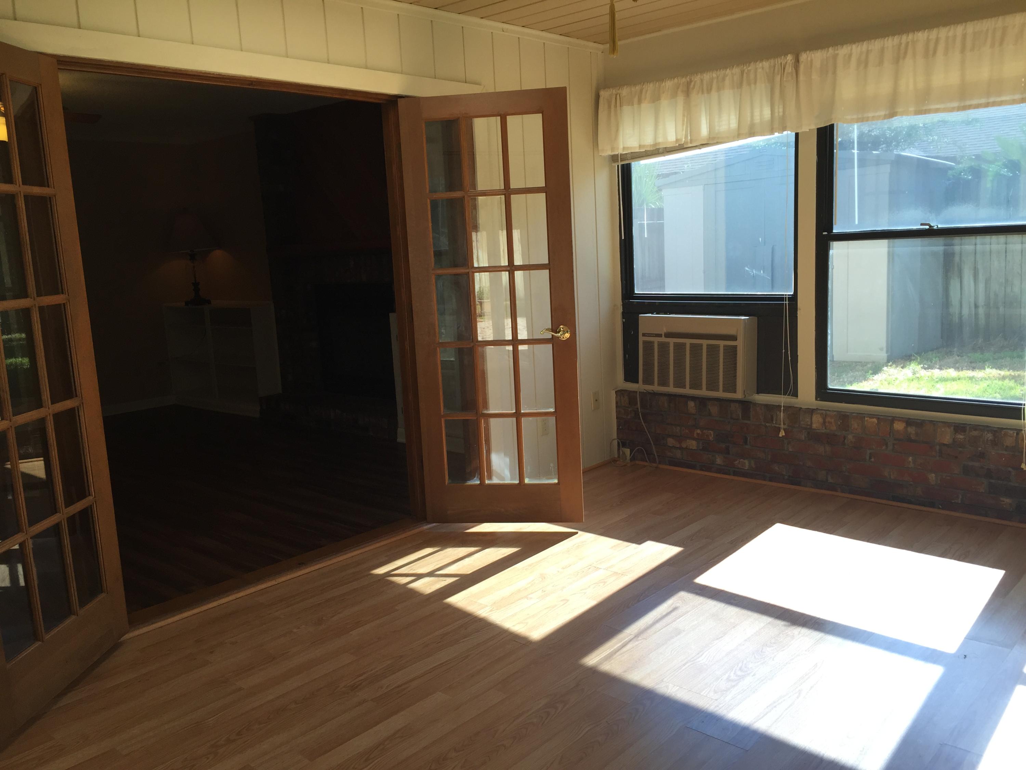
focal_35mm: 29
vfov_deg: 48.2
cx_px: 513
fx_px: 860
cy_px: 385
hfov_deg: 61.7
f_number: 2.2
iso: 32
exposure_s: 1/123
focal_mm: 4.15
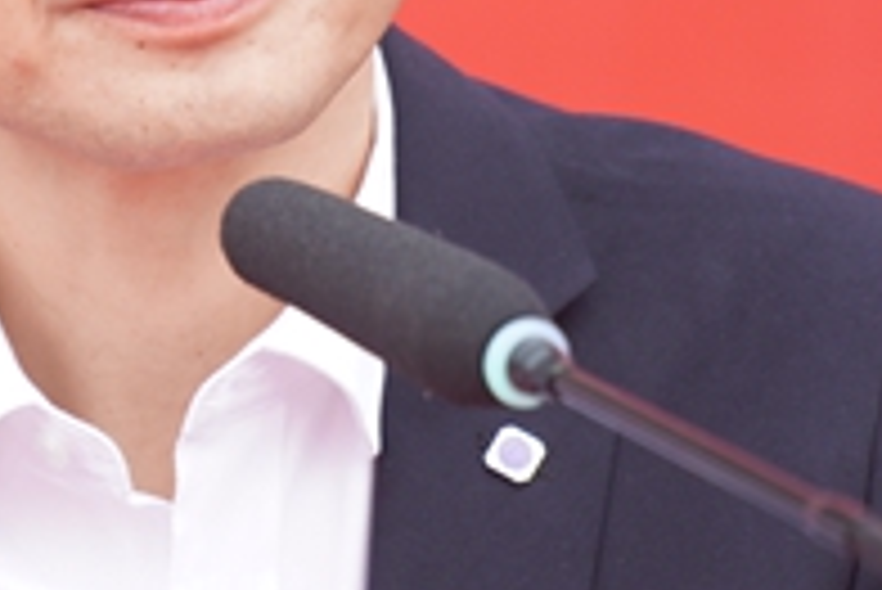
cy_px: 23
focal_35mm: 611
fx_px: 14980
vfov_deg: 2.3
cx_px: 68
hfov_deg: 3.4
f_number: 4
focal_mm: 200
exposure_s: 1/320
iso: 640
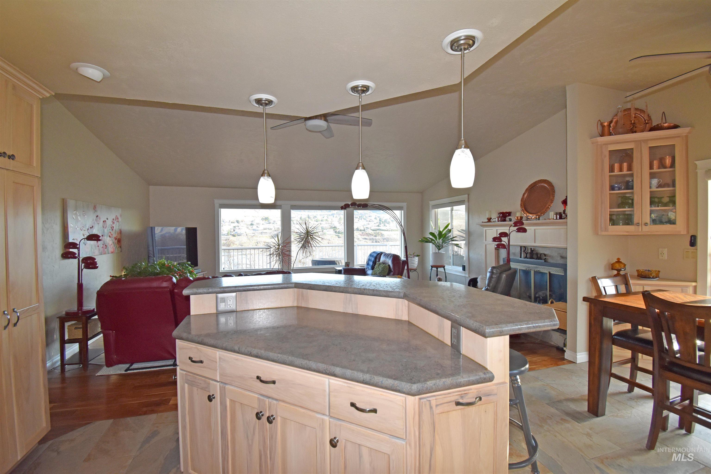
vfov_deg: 77.3
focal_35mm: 15
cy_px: 237
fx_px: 296
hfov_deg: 100.4
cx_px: 356
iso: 800
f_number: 5.6
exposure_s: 1/125
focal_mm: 10
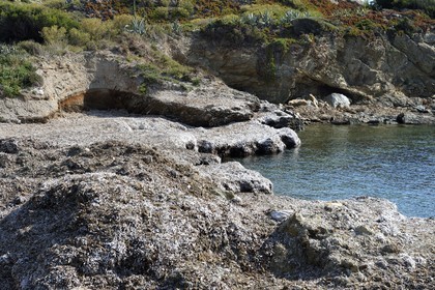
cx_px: 218
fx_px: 846
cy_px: 145
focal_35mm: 70
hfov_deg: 28.8
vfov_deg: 19.5
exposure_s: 1/320
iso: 200
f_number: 9
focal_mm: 70
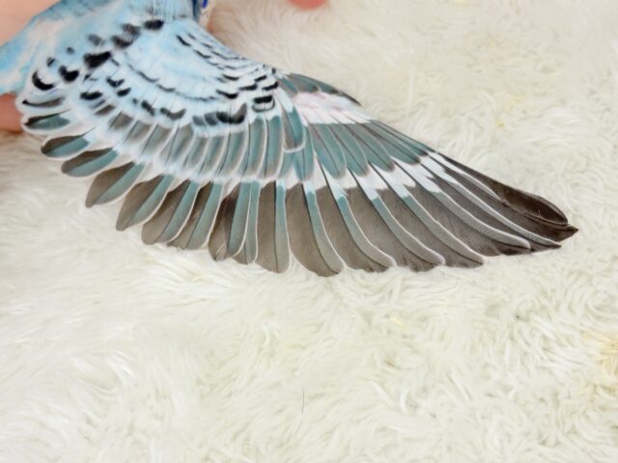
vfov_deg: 28.0
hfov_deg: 36.8
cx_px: 309
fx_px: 928
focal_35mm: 52
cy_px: 232
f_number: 1.6
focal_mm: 5.96
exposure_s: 1/50
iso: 40
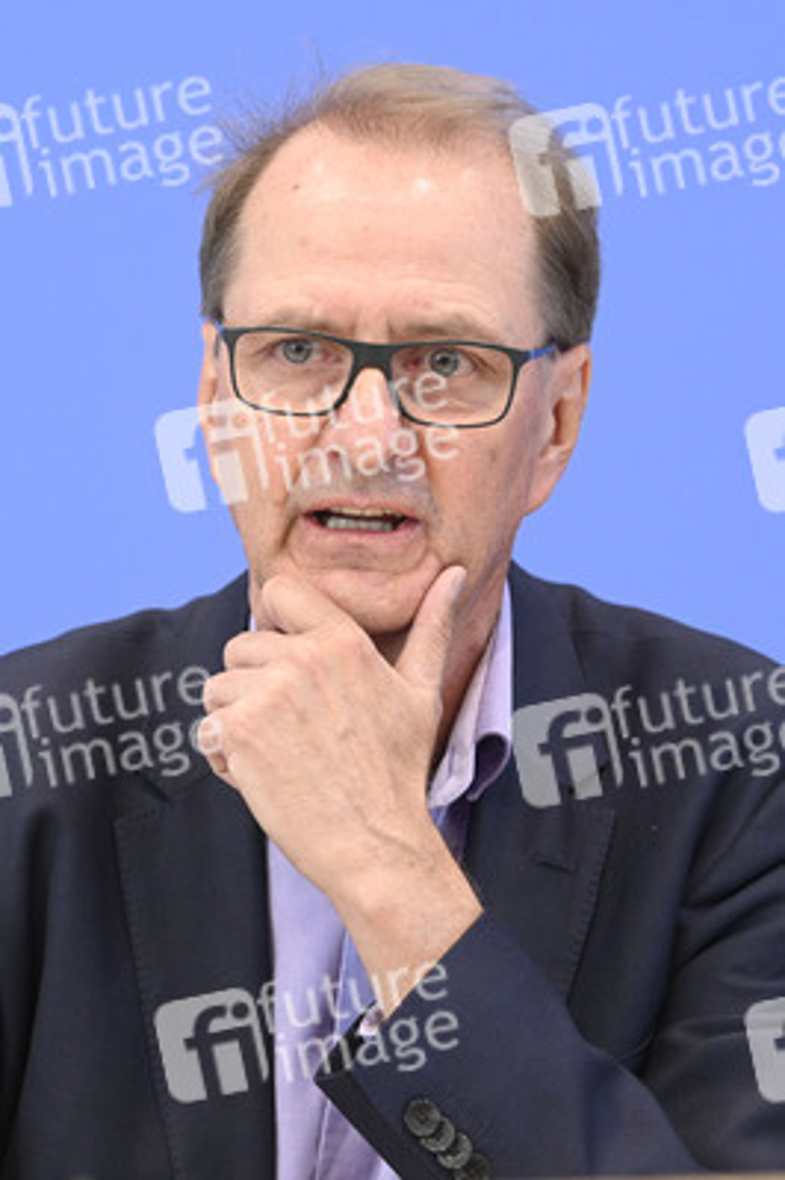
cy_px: 590
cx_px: 392
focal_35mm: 120
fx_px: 3932
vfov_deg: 17.1
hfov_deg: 11.4
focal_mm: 120
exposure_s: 1/400
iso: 3200
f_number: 5
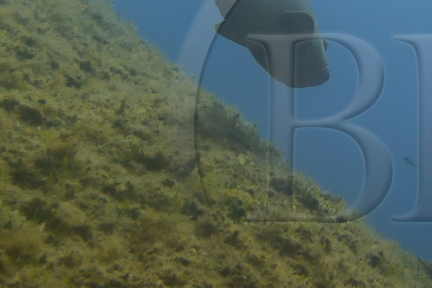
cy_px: 129
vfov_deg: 12.9
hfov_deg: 18.9
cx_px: 405
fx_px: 1272
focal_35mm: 106
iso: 1600
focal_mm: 50
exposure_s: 1/640
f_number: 13
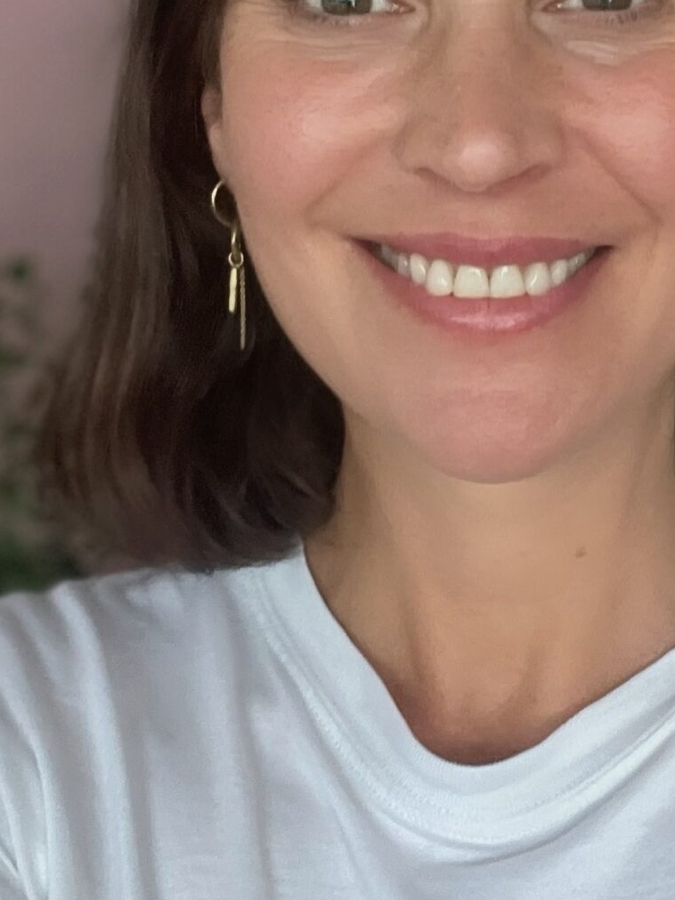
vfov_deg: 25.4
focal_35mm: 76
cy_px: 223
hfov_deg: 19.3
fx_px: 1976
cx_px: 462
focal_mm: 2.71
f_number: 2.2
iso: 320
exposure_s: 1/60
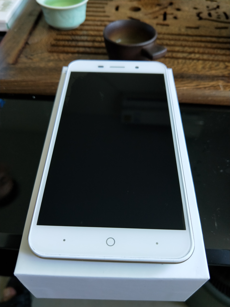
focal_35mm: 25
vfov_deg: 69.4
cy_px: 154
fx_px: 221
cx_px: 115
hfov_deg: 54.9
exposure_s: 1/50
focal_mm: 4.27
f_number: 1.7
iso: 89
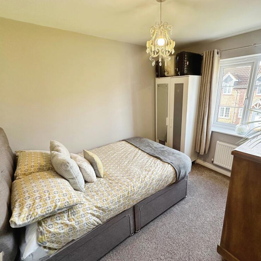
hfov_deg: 83.6
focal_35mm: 17
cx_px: 147
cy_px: 131
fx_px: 145
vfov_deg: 84.0
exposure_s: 1/100
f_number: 2.2
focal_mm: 2.22
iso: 200
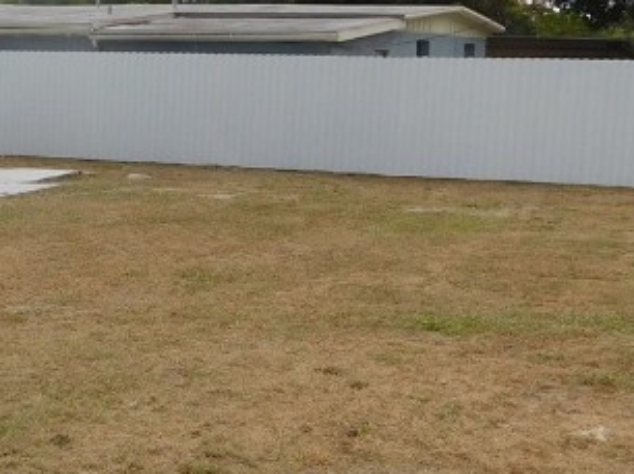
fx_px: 1409
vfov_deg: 19.1
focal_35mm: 77
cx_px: 102
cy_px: 282
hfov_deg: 24.8
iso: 125
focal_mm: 4
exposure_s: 1/400
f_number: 3
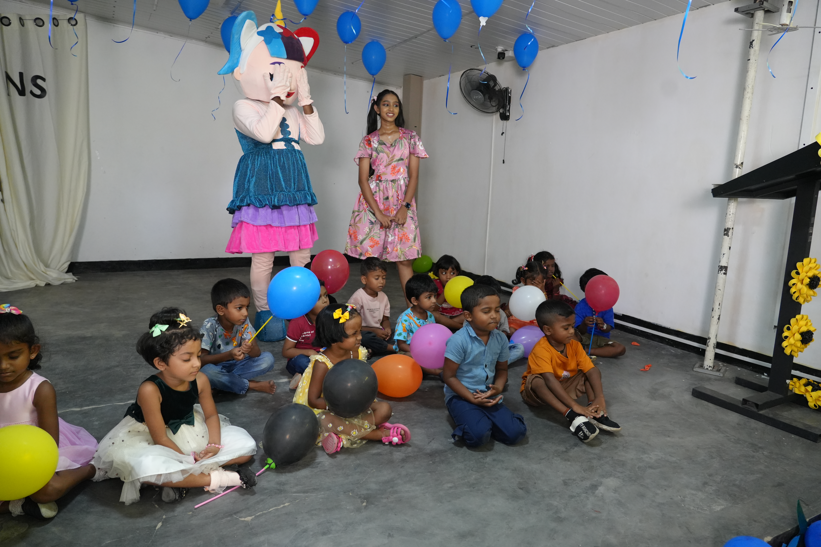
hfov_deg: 73.7
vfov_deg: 53.1
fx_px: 547
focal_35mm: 24
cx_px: 410
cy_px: 274
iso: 4000
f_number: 4
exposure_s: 1/160
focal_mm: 24
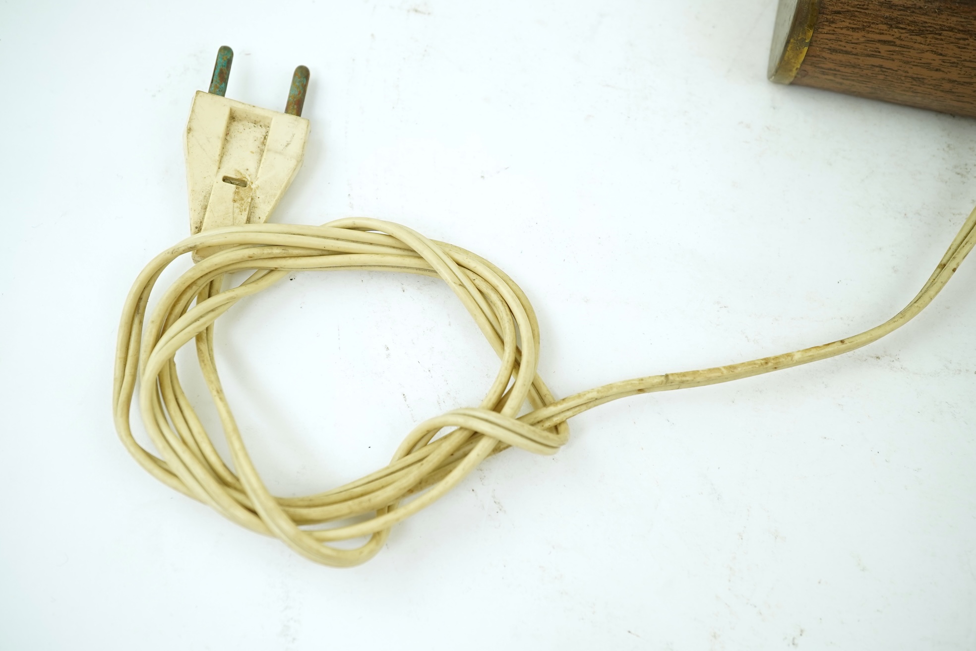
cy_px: 326
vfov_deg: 29.9
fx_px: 1220
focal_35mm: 45
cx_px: 488
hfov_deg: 43.6
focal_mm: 30
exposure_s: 1/60
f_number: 8
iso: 500
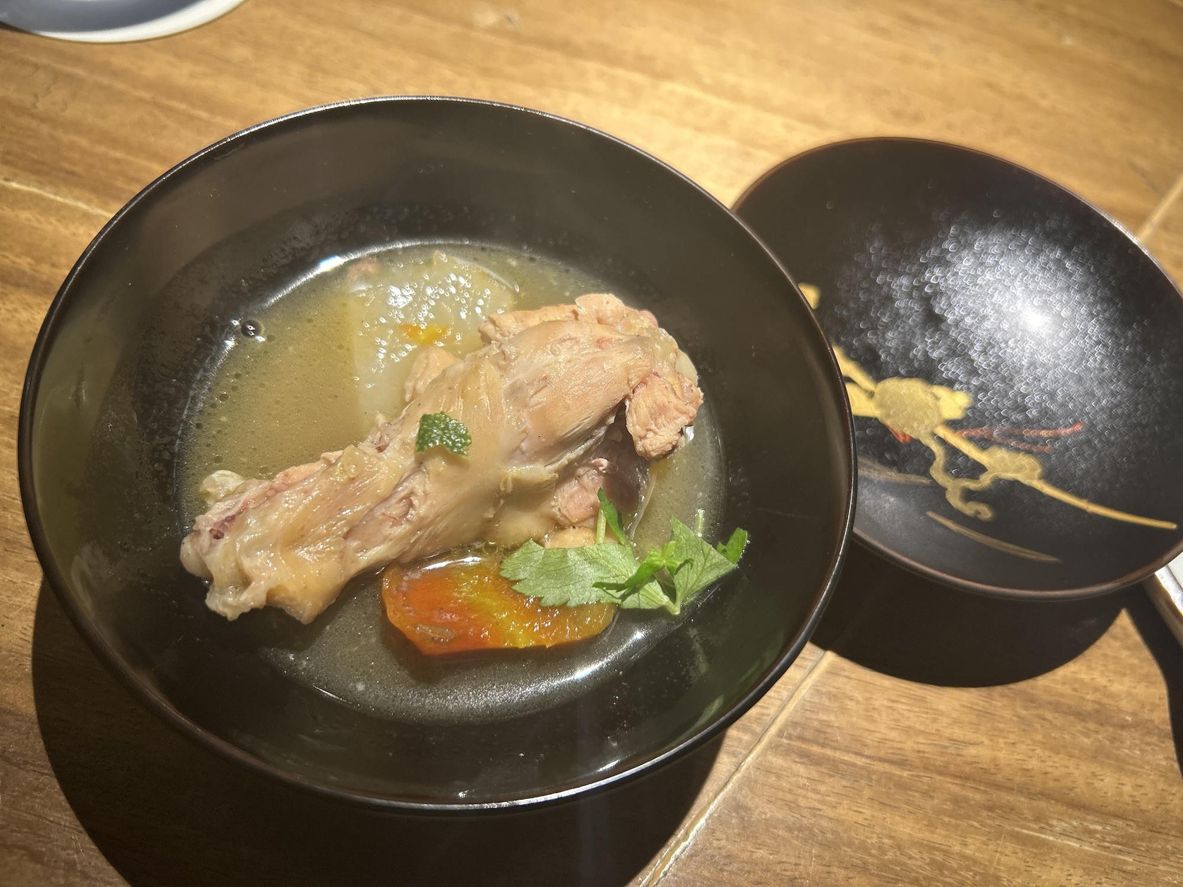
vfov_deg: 53.1
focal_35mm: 26
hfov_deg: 67.3
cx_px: 592
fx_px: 889
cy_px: 444
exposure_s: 1/50
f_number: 1.5
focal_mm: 5.7
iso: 64
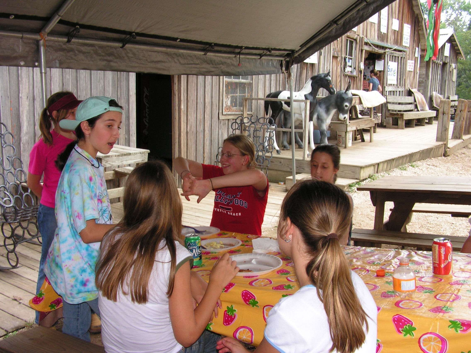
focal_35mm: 38
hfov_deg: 49.0
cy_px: 176
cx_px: 236
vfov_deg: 37.7
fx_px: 517
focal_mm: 6.3
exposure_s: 1/40
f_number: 5.6
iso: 50
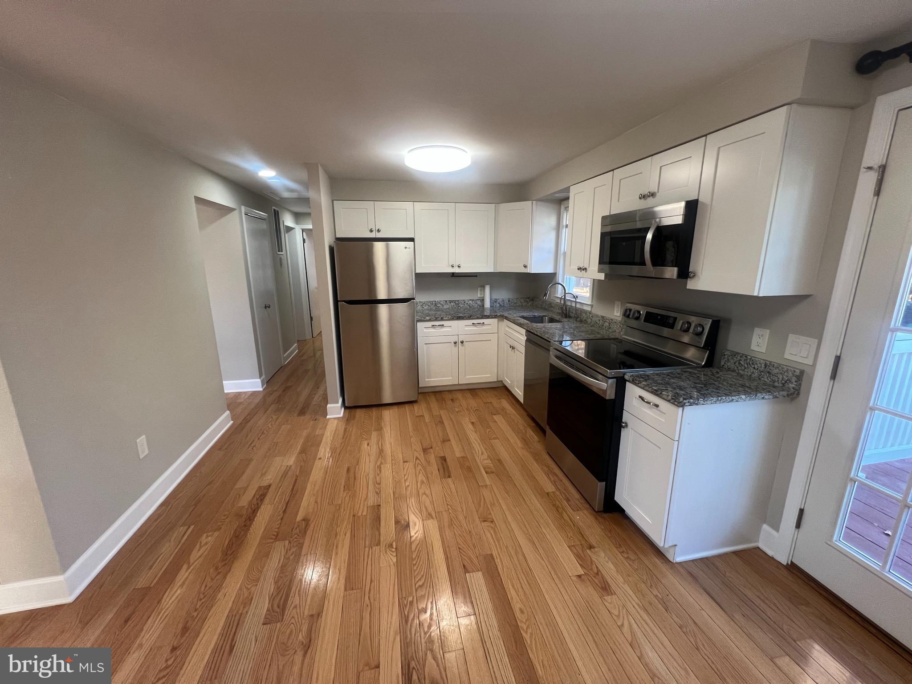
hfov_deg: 106.2
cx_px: 456
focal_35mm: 13
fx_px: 343
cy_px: 342
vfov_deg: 89.9
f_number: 1.8
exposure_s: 1/120
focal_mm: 1.57
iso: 200
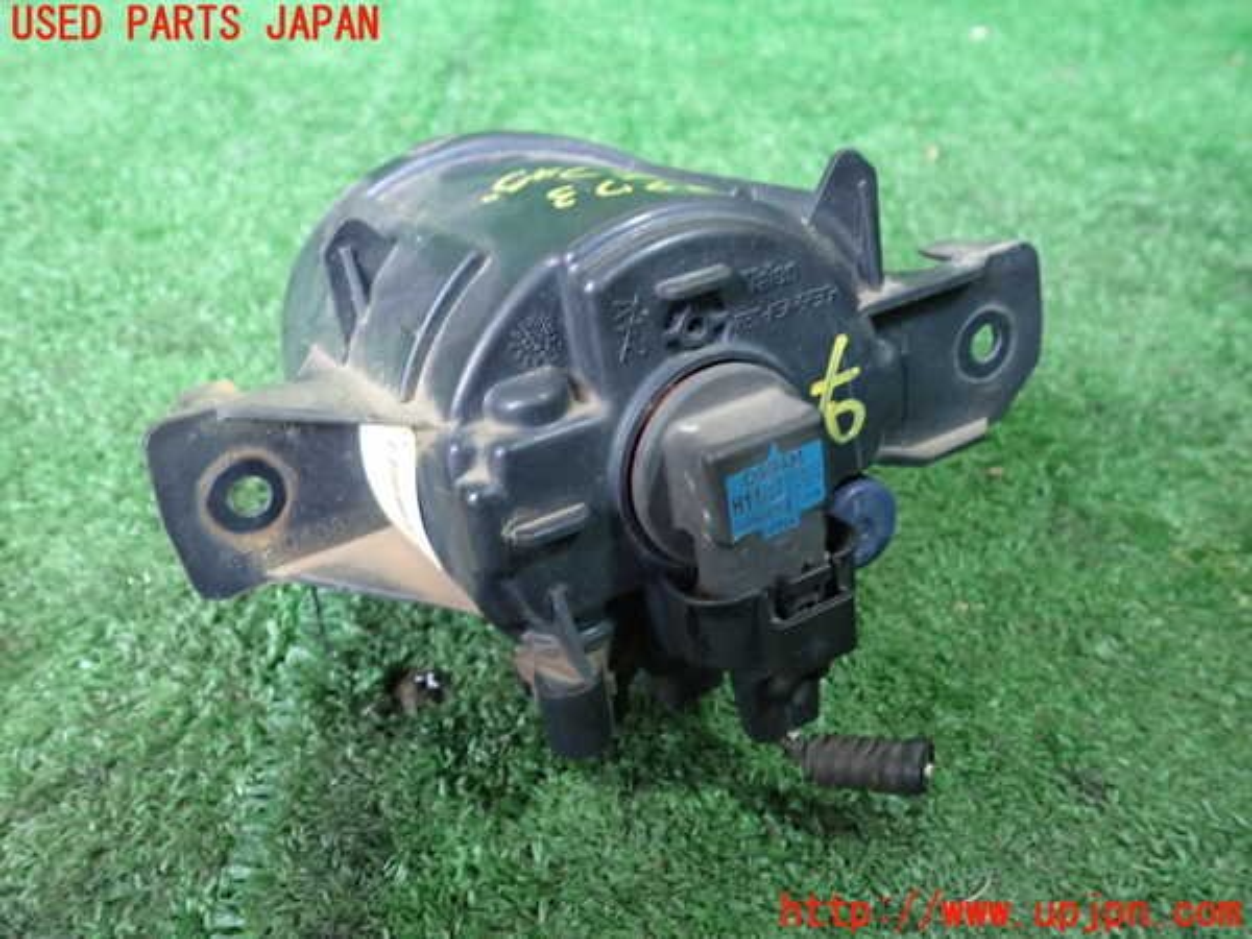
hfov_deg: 60.0
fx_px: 1085
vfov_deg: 46.8
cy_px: 470
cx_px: 626
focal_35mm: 30
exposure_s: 1/30
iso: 800
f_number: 2.3
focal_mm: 5.4
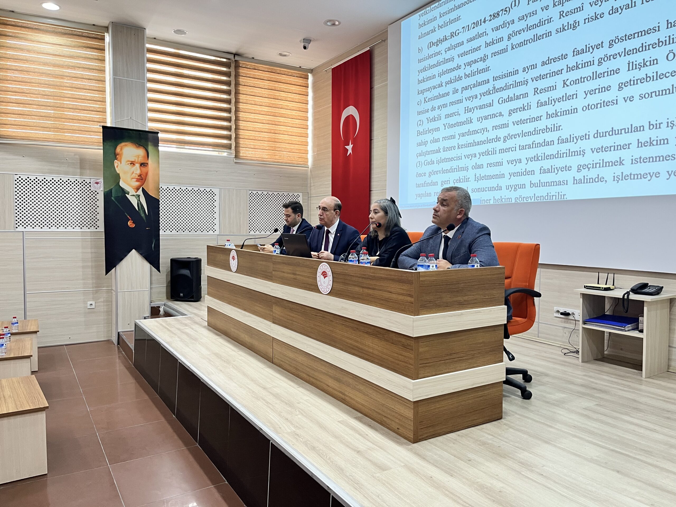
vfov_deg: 53.1
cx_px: 338
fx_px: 508
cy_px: 254
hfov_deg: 67.3
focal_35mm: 26
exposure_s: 1/67
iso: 125
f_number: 1.6
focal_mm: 5.1
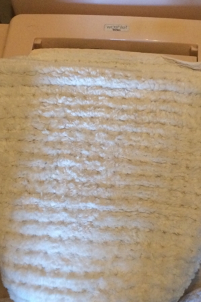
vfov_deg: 35.6
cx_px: 121
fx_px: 469
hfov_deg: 24.1
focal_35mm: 56
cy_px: 144
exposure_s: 1/30
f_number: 2.2
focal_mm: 4.12
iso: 250
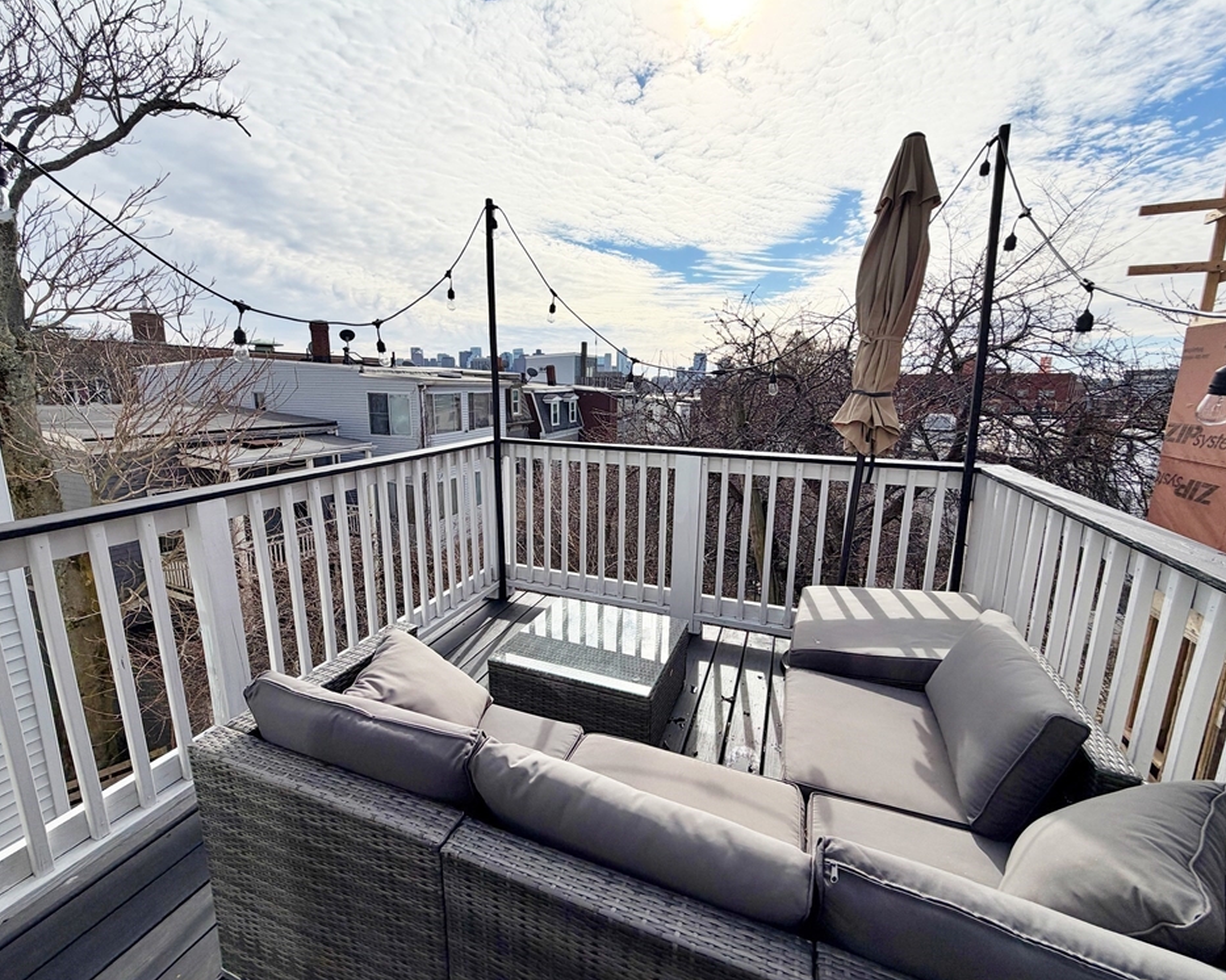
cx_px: 594
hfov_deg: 96.8
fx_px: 544
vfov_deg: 84.0
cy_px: 487
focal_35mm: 15
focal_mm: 2.22
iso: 25
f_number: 2.2
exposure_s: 1/3289
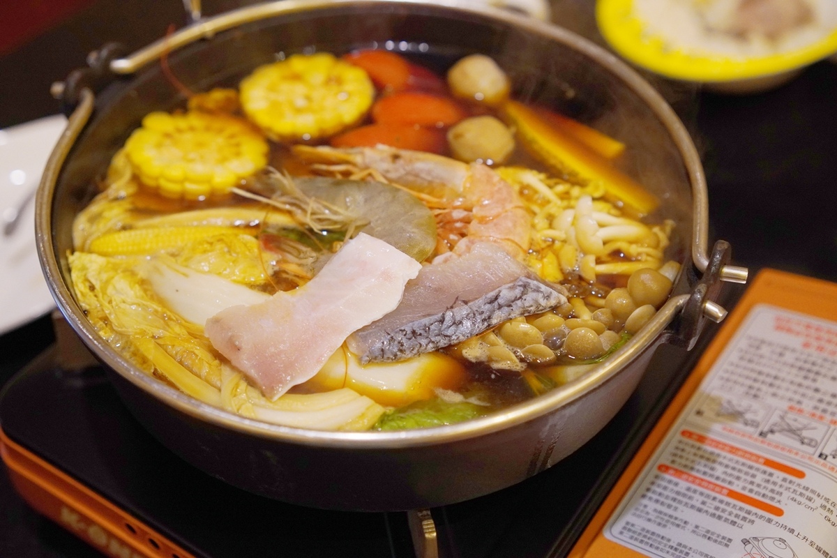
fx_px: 1151
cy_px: 279
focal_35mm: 50
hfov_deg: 40.0
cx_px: 418
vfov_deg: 27.3
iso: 1600
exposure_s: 1/160
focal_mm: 33
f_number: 2.2
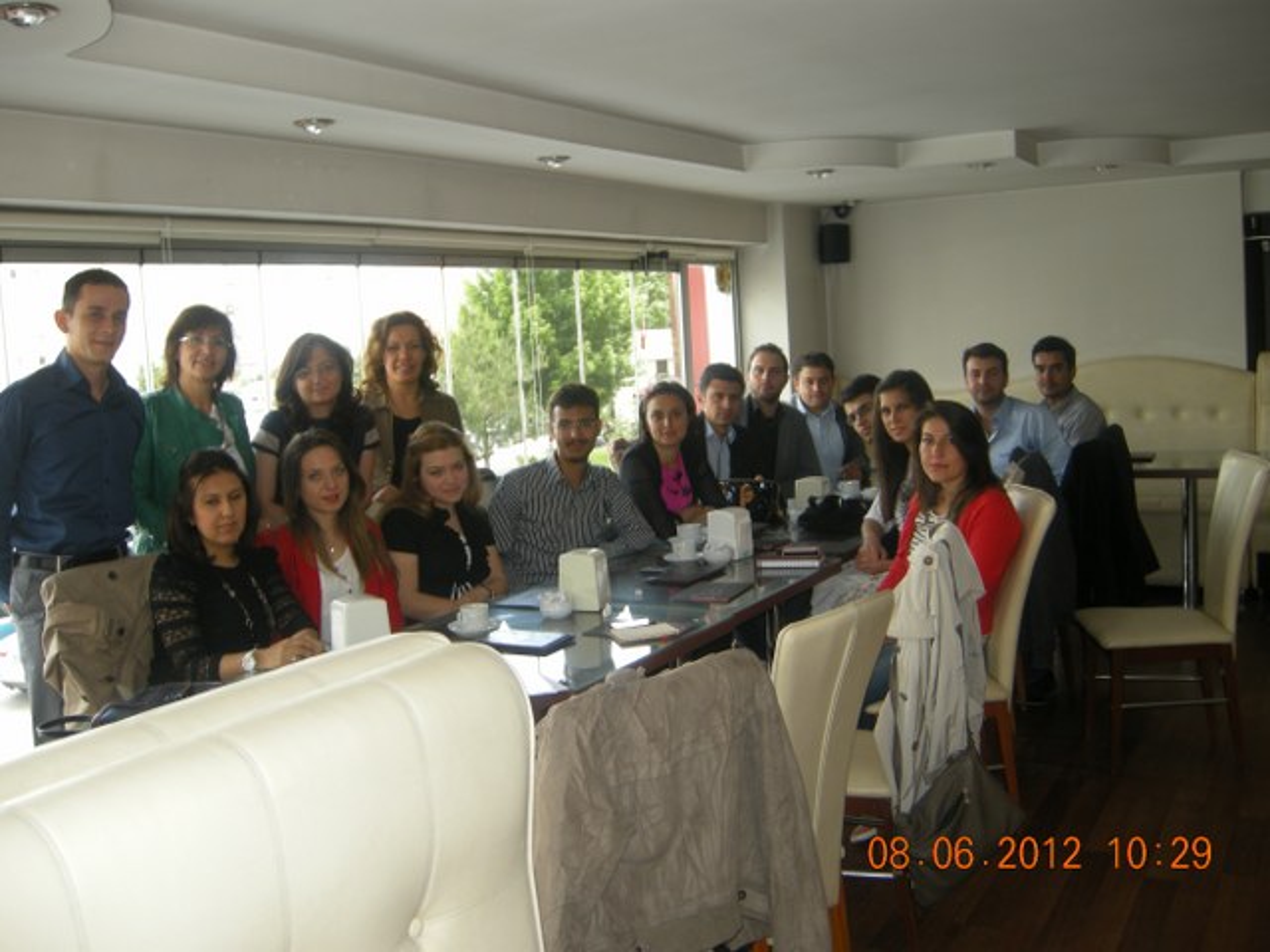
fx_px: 1284
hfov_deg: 52.6
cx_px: 635
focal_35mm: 35
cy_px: 476
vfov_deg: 40.7
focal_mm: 7.5
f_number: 2.7
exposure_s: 1/54.5
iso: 64
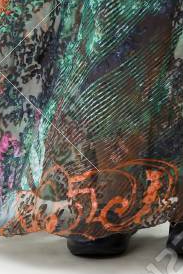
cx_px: 145
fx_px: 3975
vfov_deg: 3.9
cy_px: -302
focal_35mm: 522
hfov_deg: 2.6
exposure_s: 1/160
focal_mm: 110
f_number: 5
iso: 200
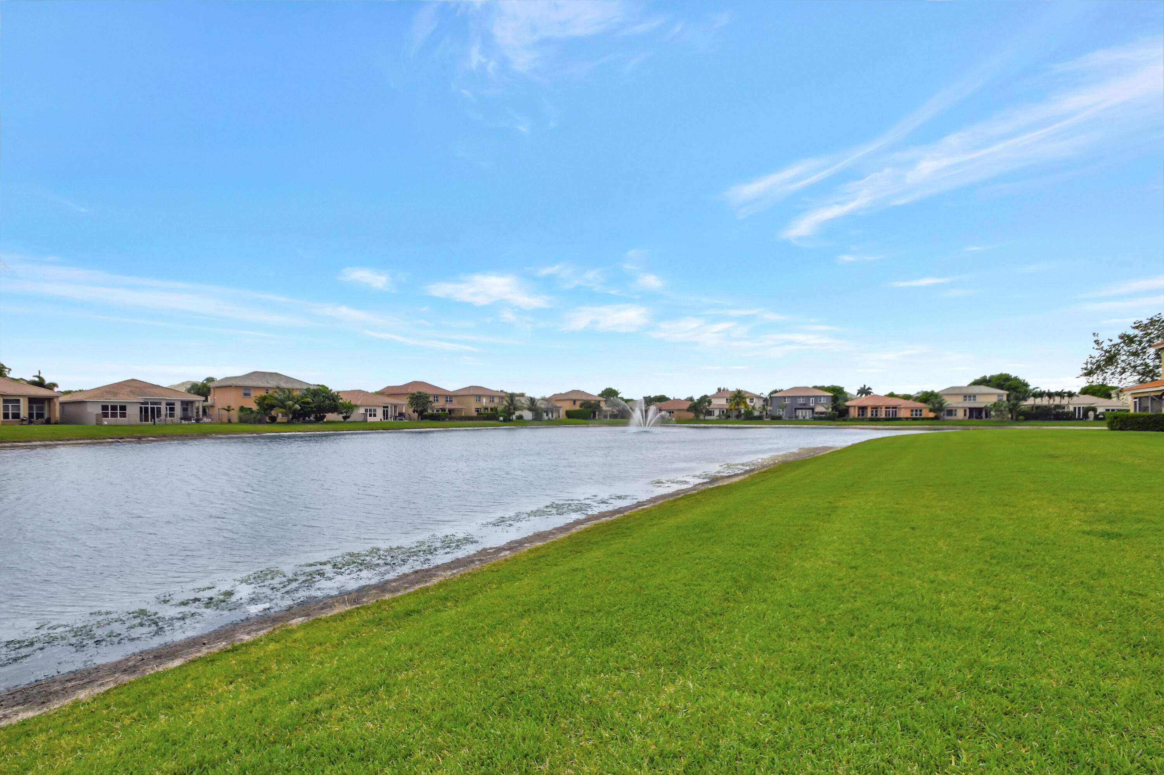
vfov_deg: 77.3
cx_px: 582
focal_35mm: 15
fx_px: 485
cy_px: 388
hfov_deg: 100.4
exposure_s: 1/2000
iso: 400
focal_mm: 10
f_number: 8
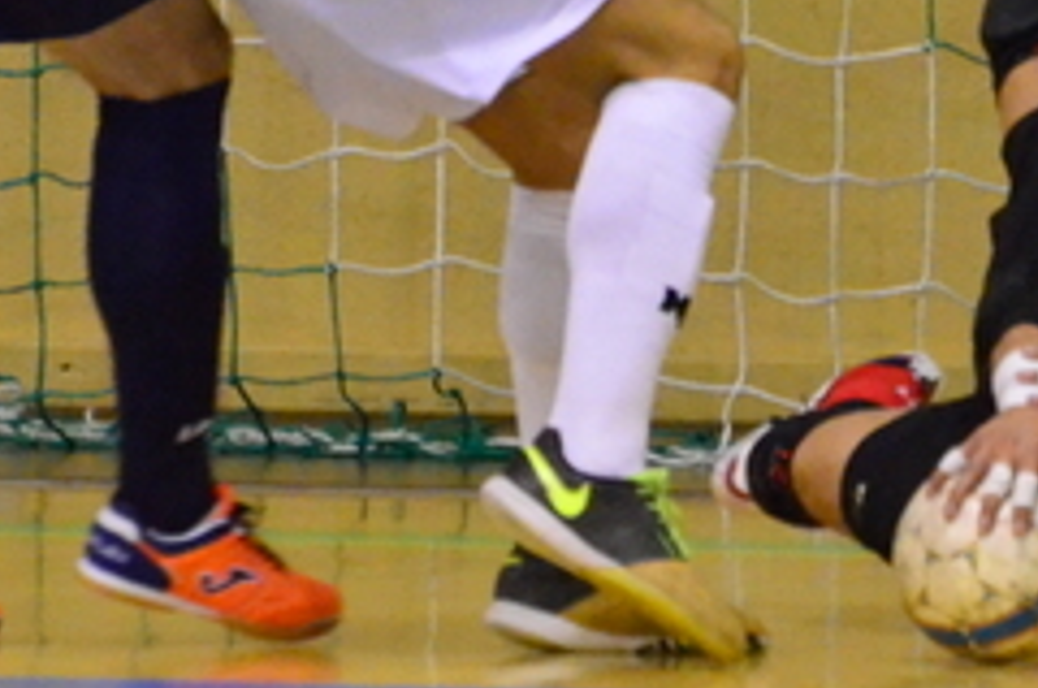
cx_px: 921
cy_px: 156
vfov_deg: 1.0
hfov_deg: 1.5
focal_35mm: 1352
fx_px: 38905
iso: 6400
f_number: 5.6
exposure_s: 1/400
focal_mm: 270
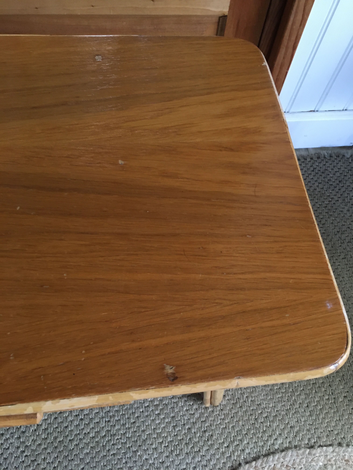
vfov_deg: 61.7
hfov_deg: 48.2
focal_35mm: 29
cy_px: 235
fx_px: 394
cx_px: 176
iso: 200
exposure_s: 1/20
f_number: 2.2
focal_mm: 4.15
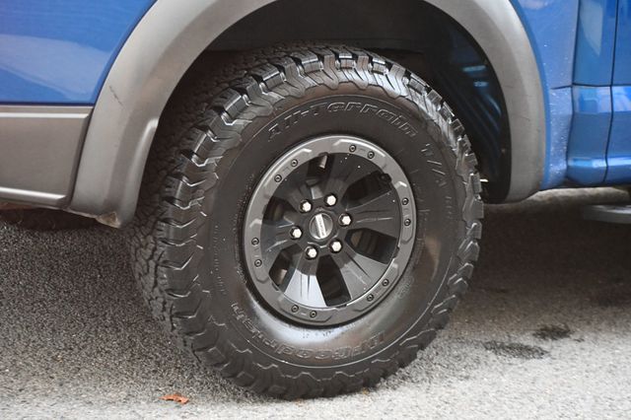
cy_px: 210
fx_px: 1839
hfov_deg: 19.5
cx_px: 316
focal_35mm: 105
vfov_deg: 13.0
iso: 3200
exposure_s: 1/60
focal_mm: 70
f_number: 4.5
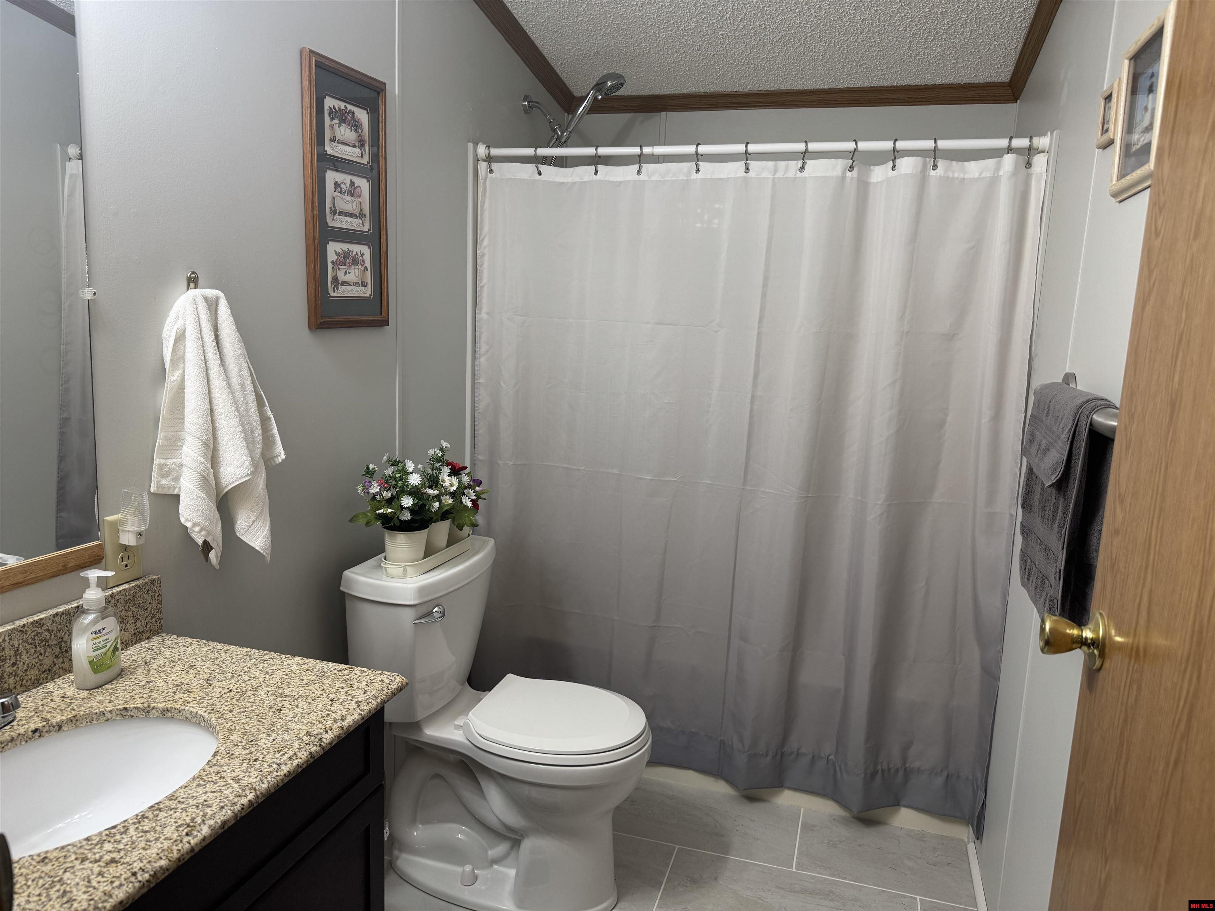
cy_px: 456
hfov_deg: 71.6
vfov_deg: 56.8
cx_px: 608
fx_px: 842
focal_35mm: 24
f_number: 1.78
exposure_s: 1/120
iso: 200
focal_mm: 6.76
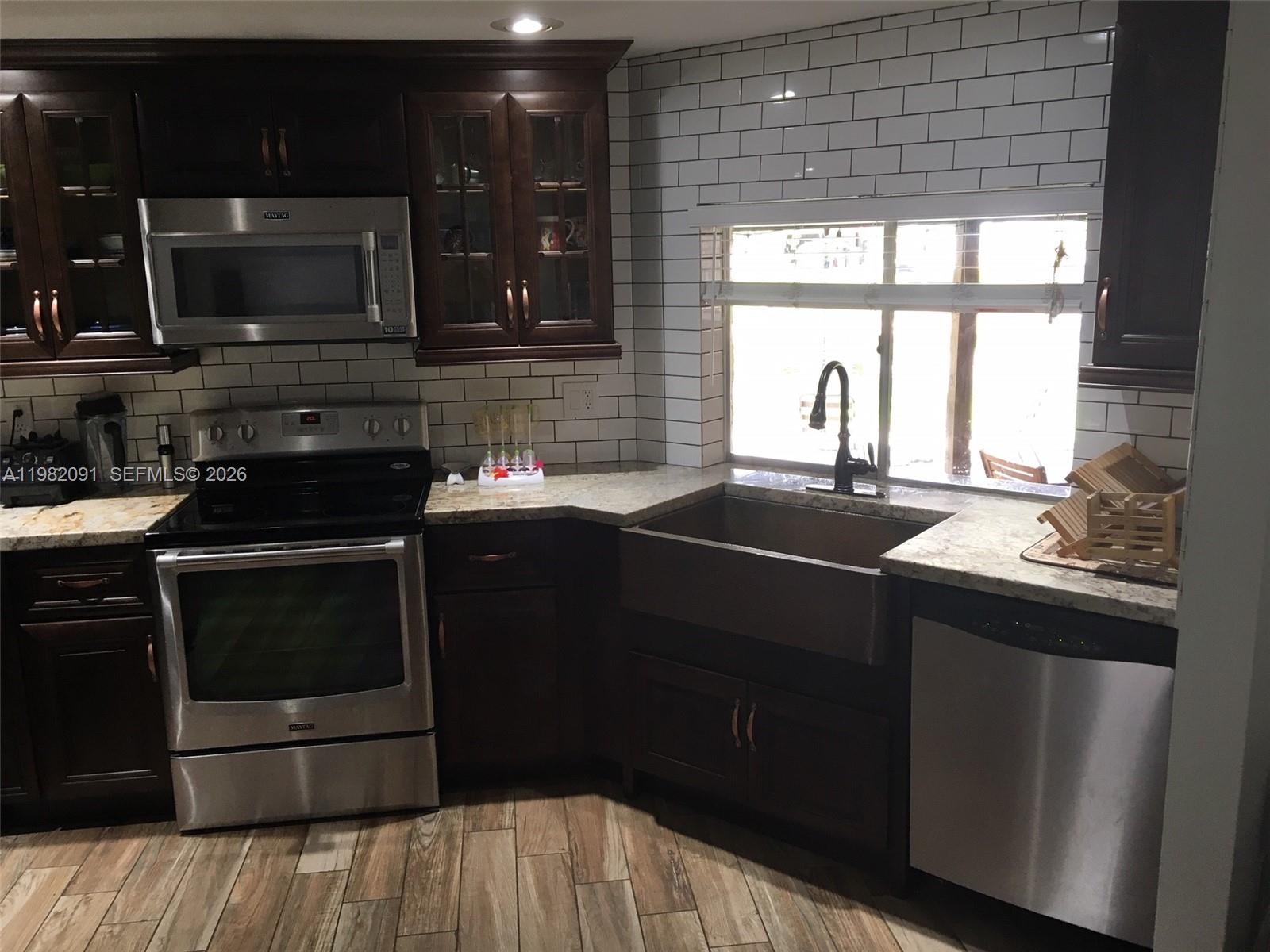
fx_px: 1064
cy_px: 476
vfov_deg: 48.2
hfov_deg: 61.7
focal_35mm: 29
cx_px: 635
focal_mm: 4.15
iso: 40
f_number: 2.2
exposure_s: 1/30
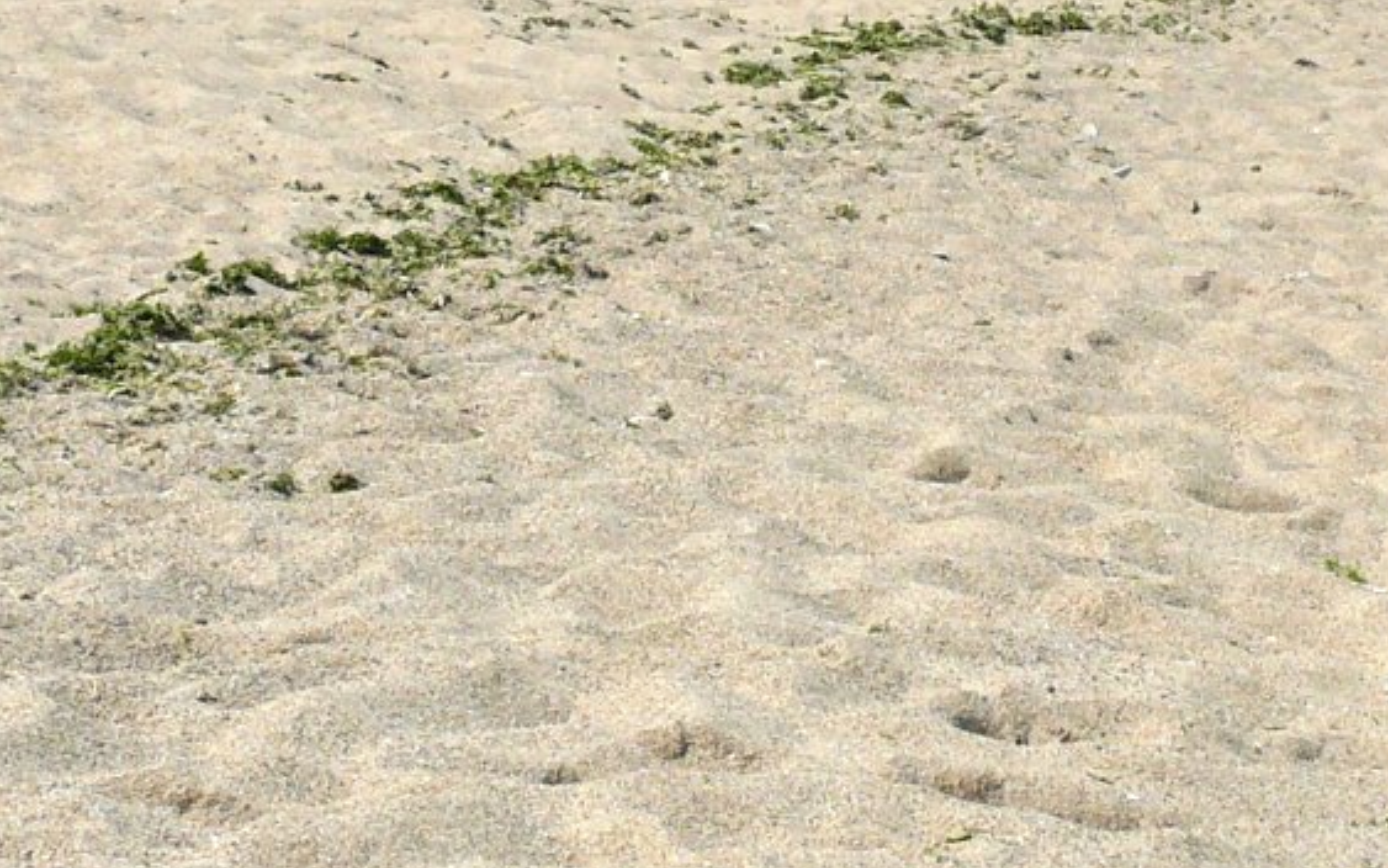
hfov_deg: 16.1
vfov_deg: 10.2
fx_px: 4880
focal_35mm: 129
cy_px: 268
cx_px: 1109
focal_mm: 7.4
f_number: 5.6
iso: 100
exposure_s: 1/320
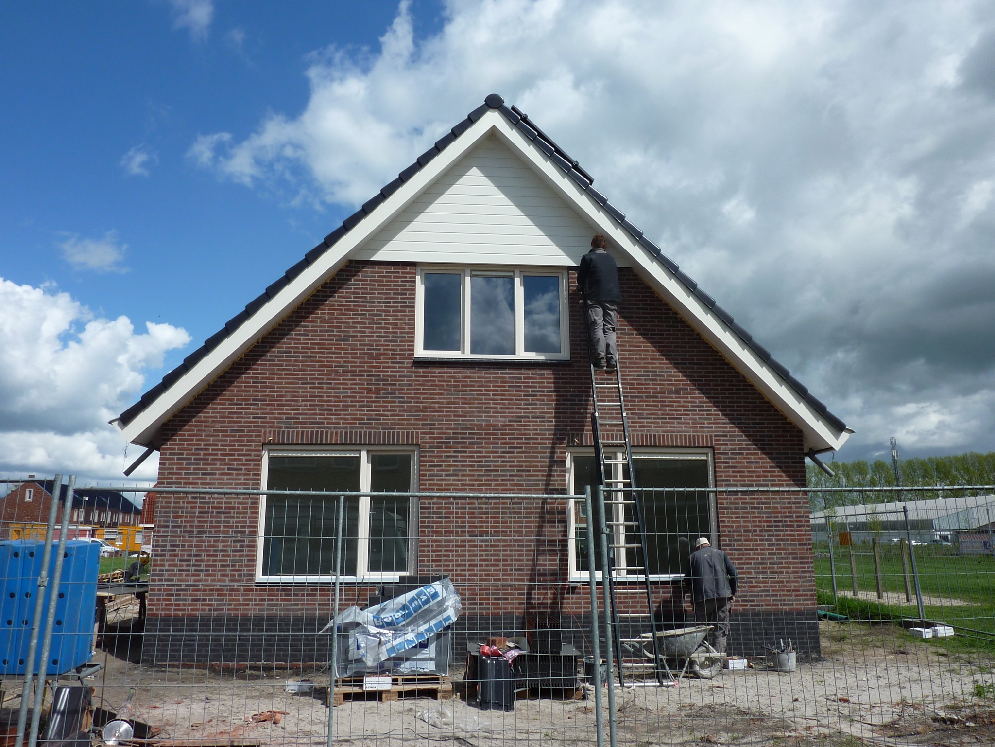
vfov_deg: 54.9
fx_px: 719
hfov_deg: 69.4
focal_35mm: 25
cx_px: 498
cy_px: 374
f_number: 5.6
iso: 80
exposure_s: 1/640
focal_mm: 4.1
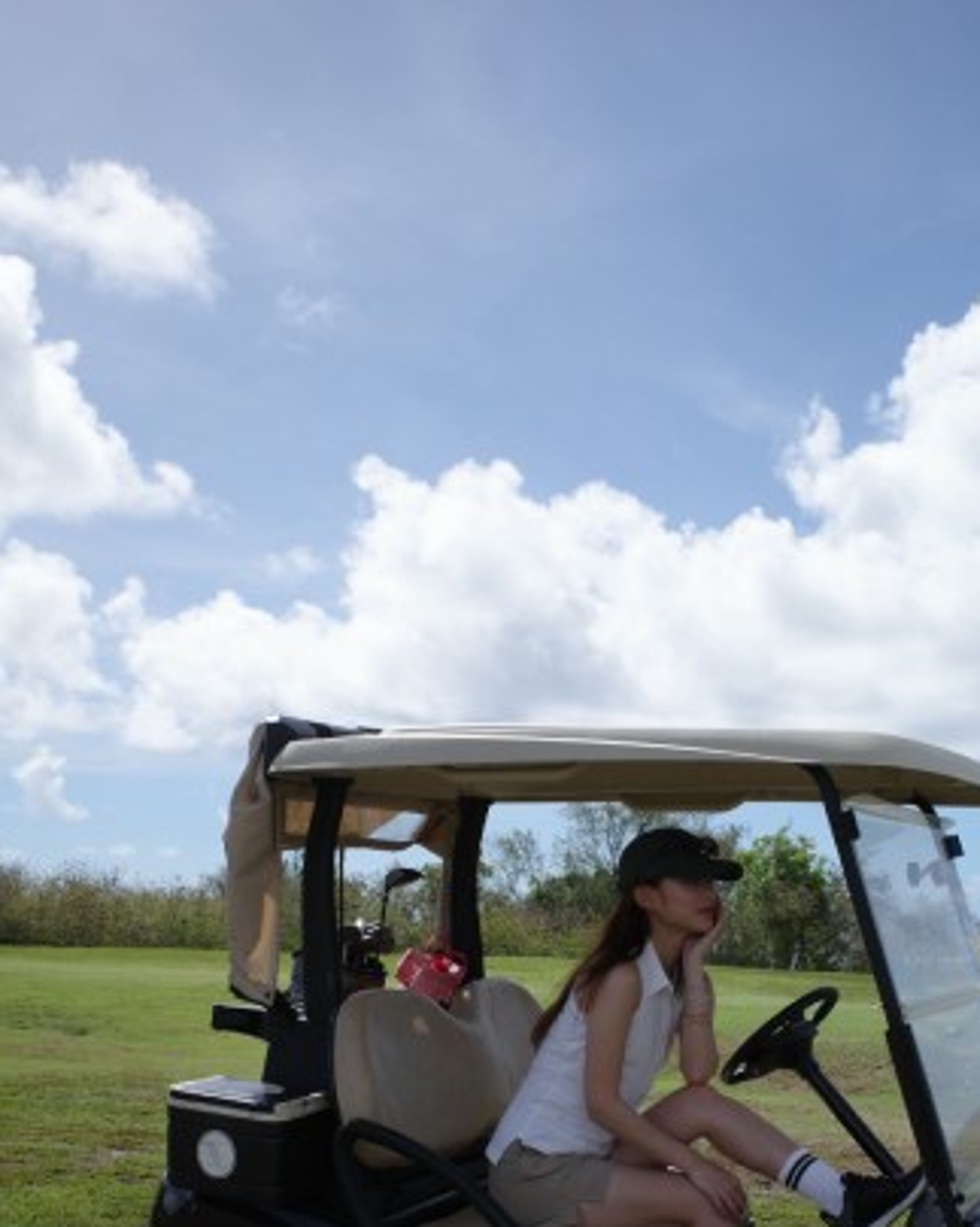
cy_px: 910
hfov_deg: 37.2
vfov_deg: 44.4
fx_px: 1451
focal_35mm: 40
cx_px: 592
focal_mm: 18.3
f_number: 5.6
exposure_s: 1/1000
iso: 200
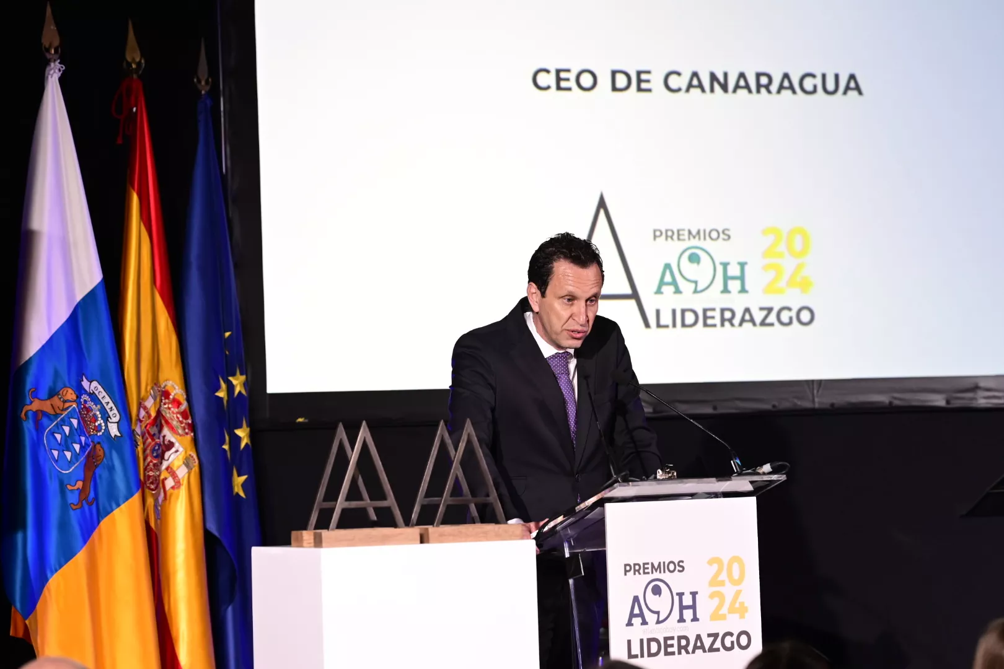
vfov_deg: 10.2
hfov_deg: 15.2
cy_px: 334
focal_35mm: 135
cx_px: 502
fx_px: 3765
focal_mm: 135
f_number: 4
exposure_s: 1/400
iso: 3200
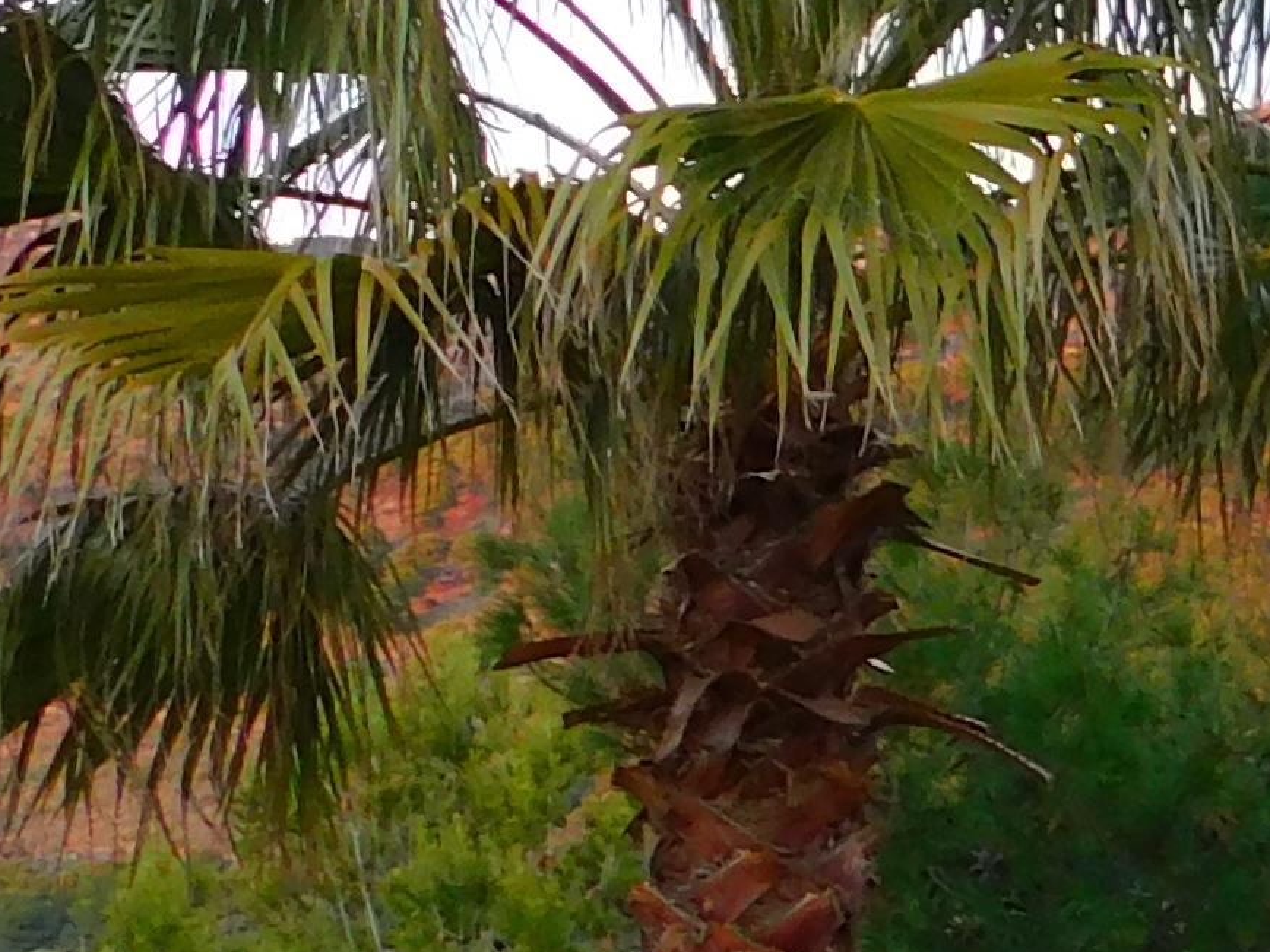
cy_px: 829
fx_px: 5834
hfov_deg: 11.3
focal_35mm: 159
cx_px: 2522
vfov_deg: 9.3
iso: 140
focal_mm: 5.3
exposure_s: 1/30
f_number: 3.2
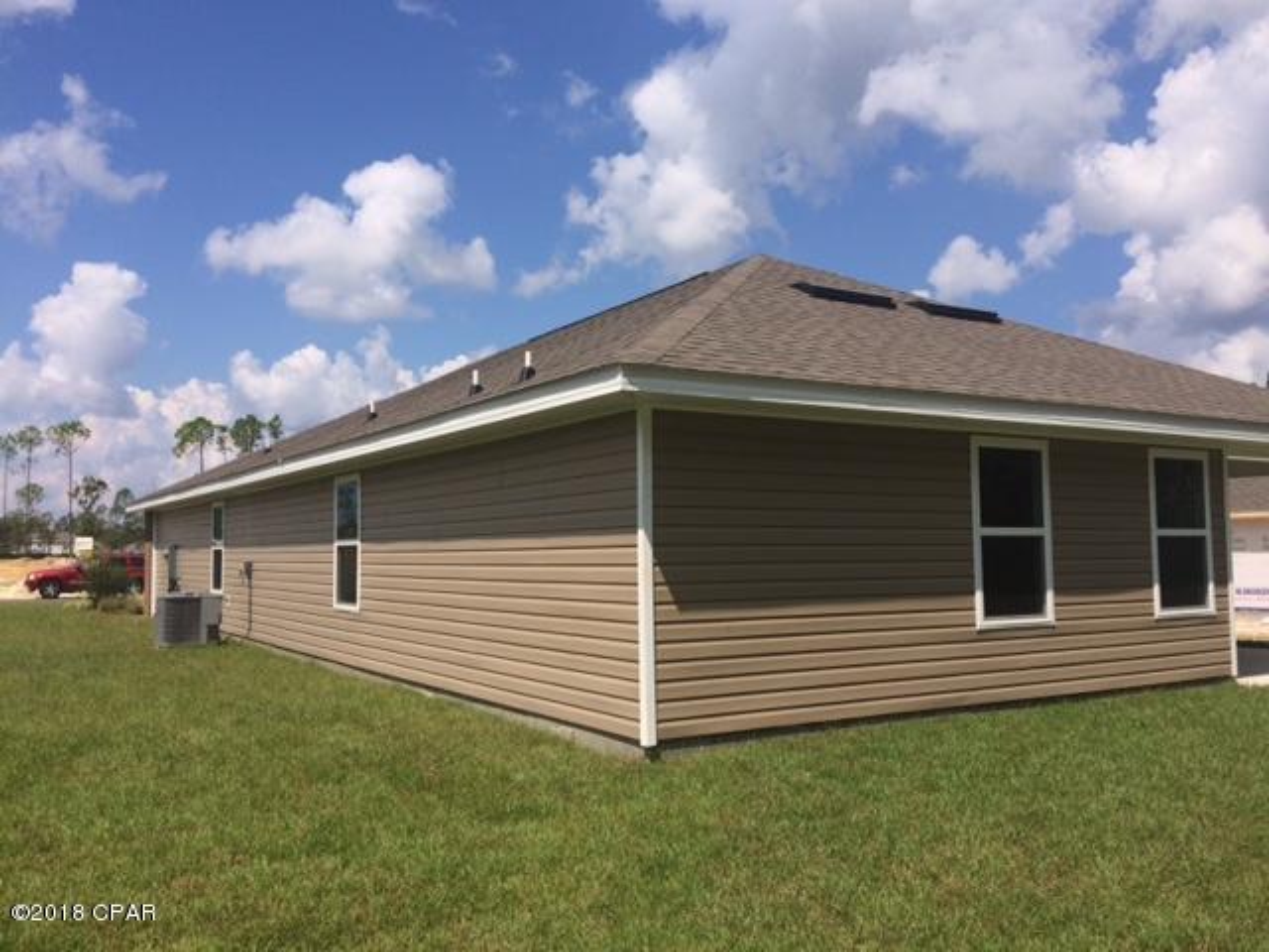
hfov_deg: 61.7
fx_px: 1063
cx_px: 634
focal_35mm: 29
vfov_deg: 48.2
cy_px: 476
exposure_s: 1/3165
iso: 32
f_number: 2.2
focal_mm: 4.15
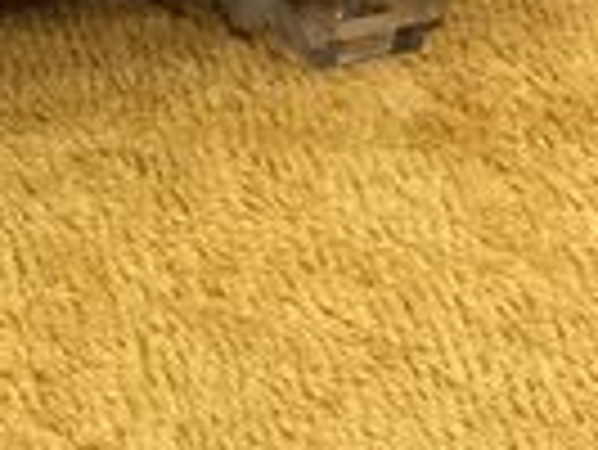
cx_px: -148
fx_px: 2075
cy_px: 43
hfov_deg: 15.7
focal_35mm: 120
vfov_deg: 12.3
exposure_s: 1/33
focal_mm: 4.15
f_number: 2.2
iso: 64
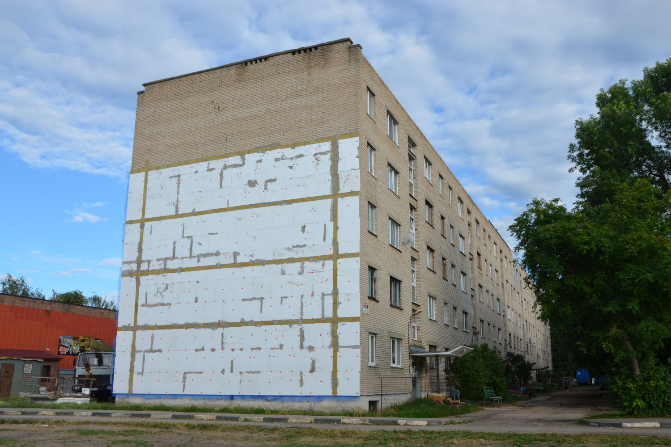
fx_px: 587
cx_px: 336
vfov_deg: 41.7
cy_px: 224
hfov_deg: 59.5
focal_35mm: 32
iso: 140
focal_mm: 21
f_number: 8
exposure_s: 1/250
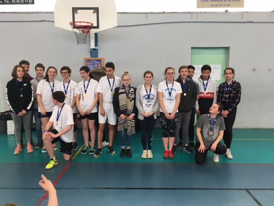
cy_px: 103
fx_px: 230
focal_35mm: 29
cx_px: 137
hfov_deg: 61.7
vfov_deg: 48.2
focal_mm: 4.15
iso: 40
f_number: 2.2
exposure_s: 1/33
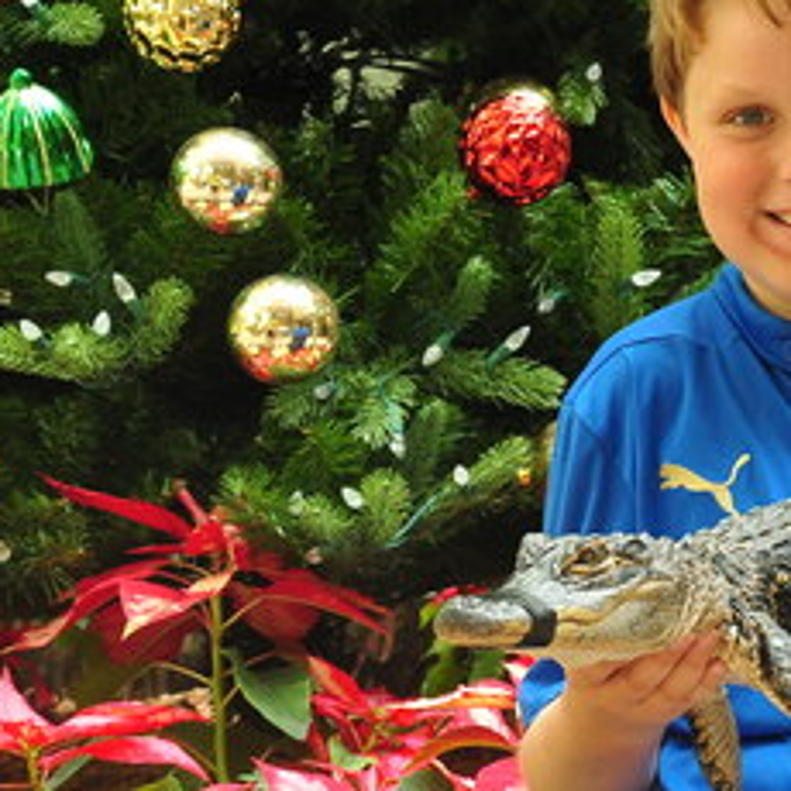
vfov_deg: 9.9
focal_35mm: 177
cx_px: 990
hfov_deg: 9.7
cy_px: 452
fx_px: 4576
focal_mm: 50
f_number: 8
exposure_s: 1/60
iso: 640
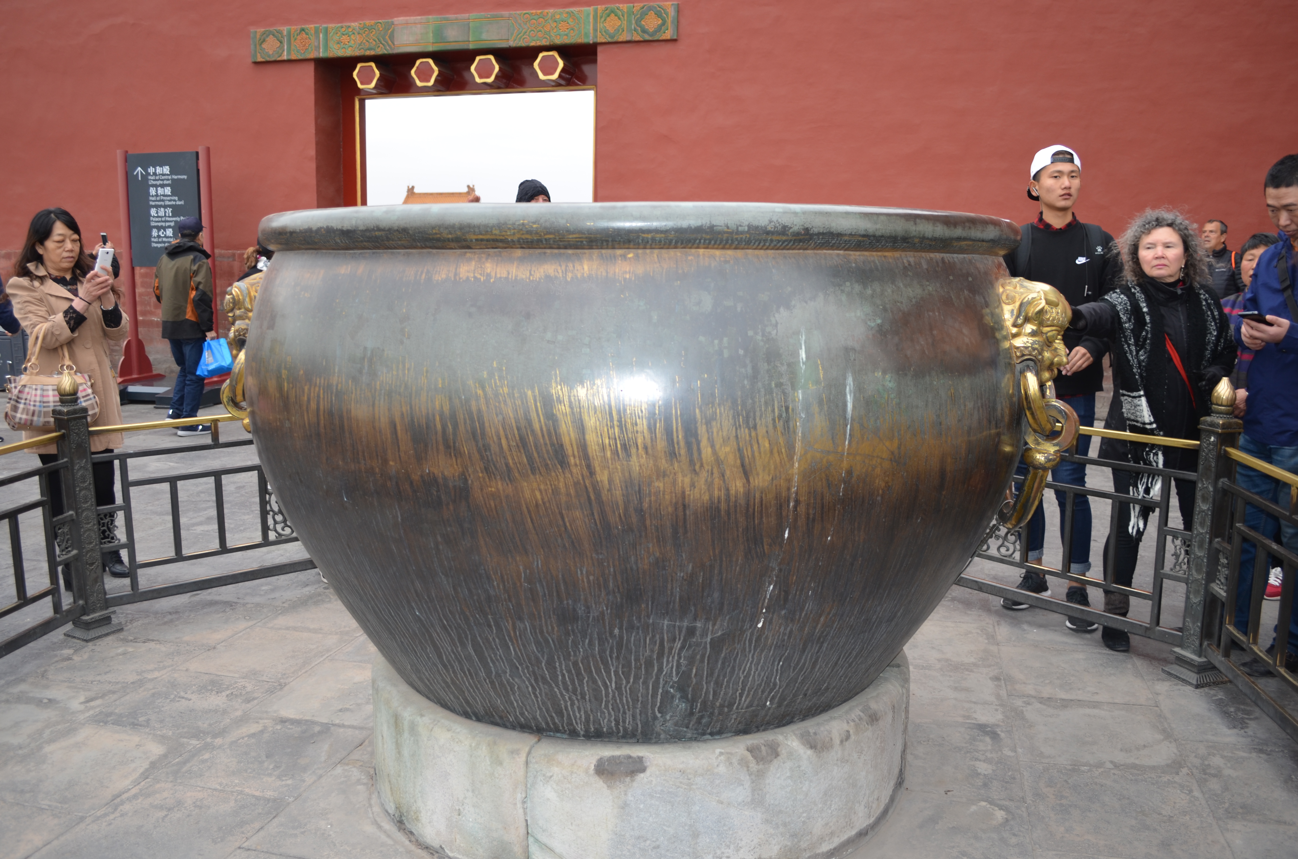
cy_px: 430
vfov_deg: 43.4
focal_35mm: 30
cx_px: 649
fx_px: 1079
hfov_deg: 62.0
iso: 160
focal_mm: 20
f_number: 3.8
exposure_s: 1/200
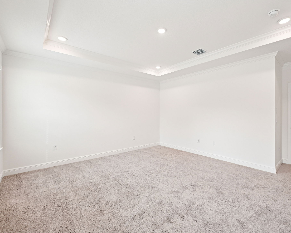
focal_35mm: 16
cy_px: 116
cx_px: 161
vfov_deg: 80.4
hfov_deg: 92.8
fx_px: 138
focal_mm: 14
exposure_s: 1/125
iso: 1000
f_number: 8
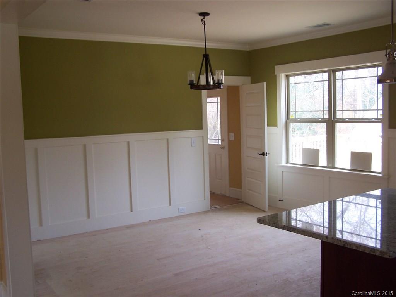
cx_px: 198
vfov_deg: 37.7
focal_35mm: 38
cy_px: 148
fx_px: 435
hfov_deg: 49.0
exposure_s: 1/30
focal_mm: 6.3
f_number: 2.8
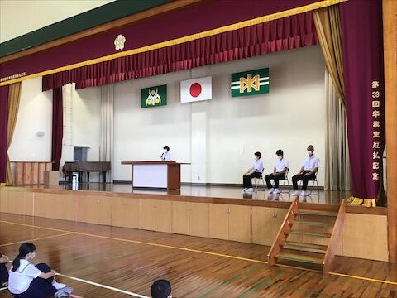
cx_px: 198
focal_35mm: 31
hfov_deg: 58.4
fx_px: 356
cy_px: 149
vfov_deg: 45.4
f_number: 2.4
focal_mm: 3.3
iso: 64
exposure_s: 1/30
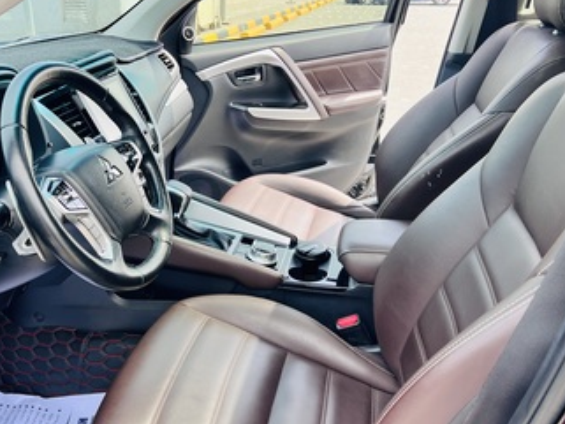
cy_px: 219
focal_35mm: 37
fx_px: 604
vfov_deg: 38.7
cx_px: 214
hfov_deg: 49.7
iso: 50
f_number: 1.5
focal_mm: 5.7
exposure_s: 1/588
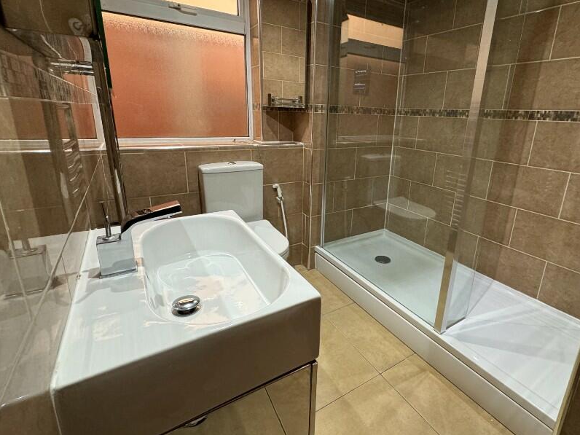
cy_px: 197
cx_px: 324
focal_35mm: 18
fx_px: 302
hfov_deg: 87.4
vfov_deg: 71.4
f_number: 2.2
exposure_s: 1/50
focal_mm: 2.22
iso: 250
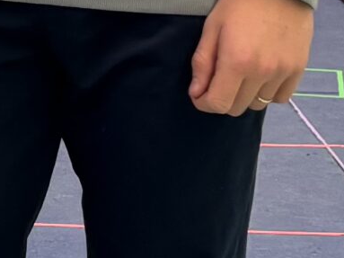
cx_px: -181
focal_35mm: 139
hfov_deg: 13.3
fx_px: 1381
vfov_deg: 9.3
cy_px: -400
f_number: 1.6
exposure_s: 1/60
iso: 64
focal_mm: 5.96
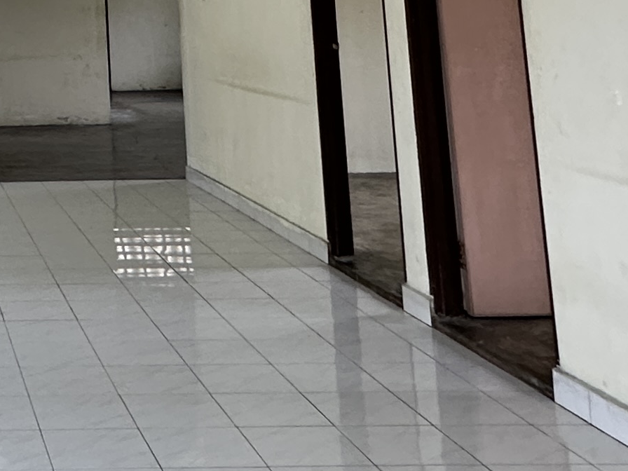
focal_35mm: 63
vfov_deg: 20.5
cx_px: -108
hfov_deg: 27.4
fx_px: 1143
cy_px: -198
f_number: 2.2
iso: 200
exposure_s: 1/50
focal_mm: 2.22
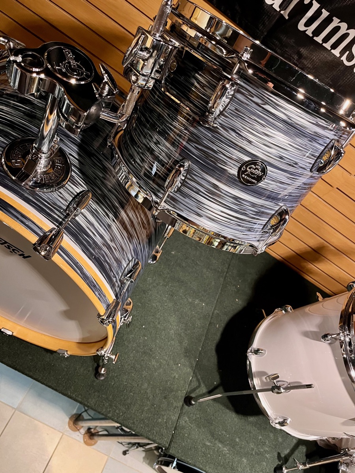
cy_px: 236
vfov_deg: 67.3
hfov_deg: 53.1
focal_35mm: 26
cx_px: 178
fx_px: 356
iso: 500
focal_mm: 5.1
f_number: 1.6
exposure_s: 1/40
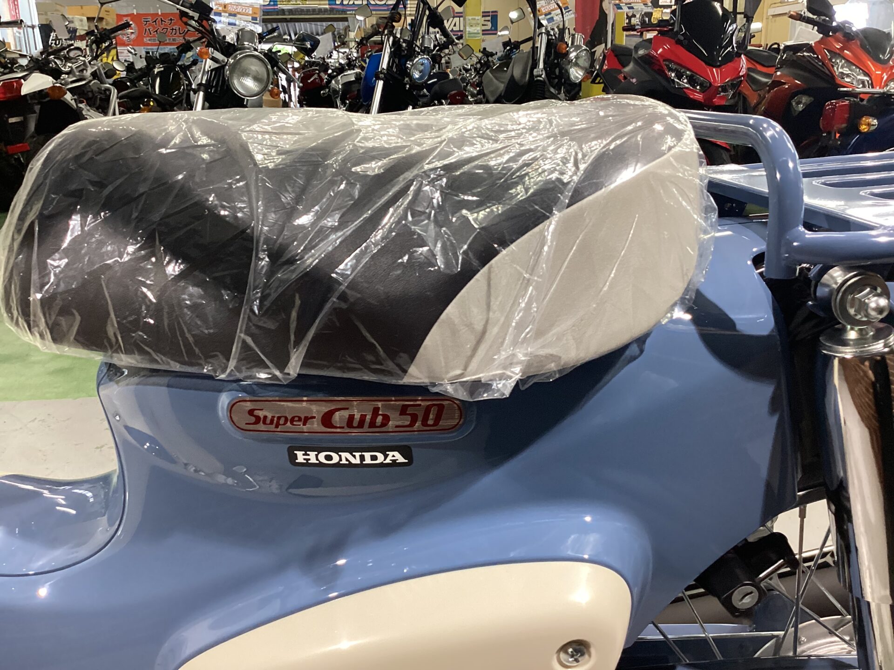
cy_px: 335
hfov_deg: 58.4
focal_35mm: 31
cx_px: 447
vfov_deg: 45.4
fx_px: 801
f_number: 2.4
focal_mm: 3.3
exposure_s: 1/60
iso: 125
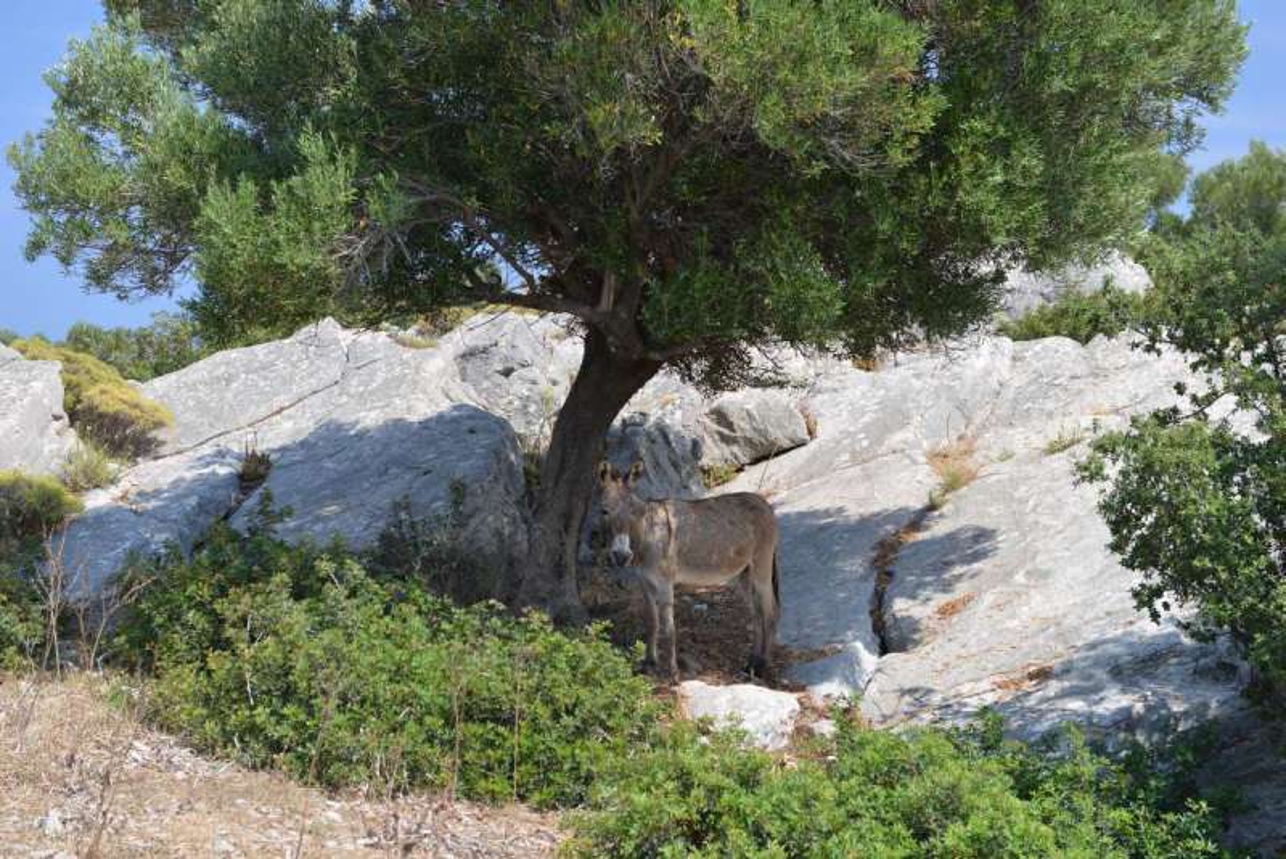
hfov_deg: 28.8
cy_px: 430
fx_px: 2501
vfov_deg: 19.5
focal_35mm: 70
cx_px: 643
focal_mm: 70
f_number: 5.6
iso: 100
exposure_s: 1/125
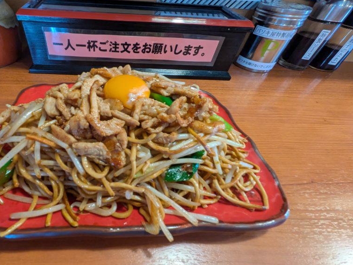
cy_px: 154
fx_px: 194
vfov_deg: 68.3
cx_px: 117
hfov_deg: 81.7
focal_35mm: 19
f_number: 2.2
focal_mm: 1.83
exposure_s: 1/25
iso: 199
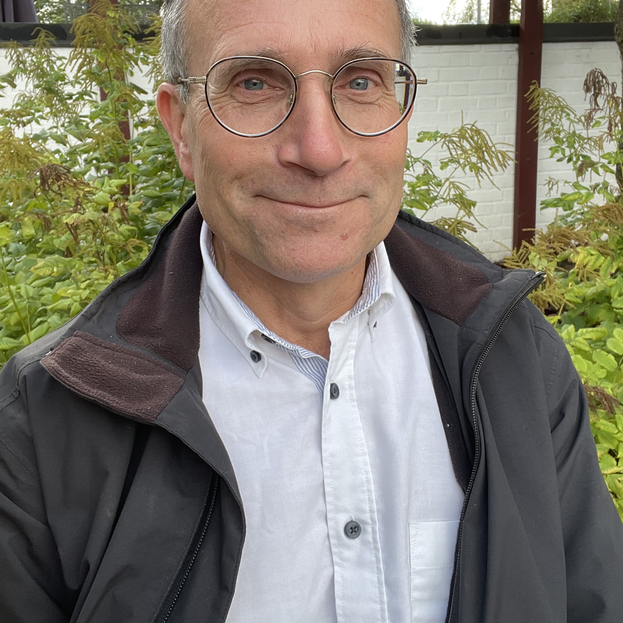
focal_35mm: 36
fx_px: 733
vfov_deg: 46.0
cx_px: 317
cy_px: 273
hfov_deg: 46.0
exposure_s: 1/121
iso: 40
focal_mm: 2.71
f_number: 2.2
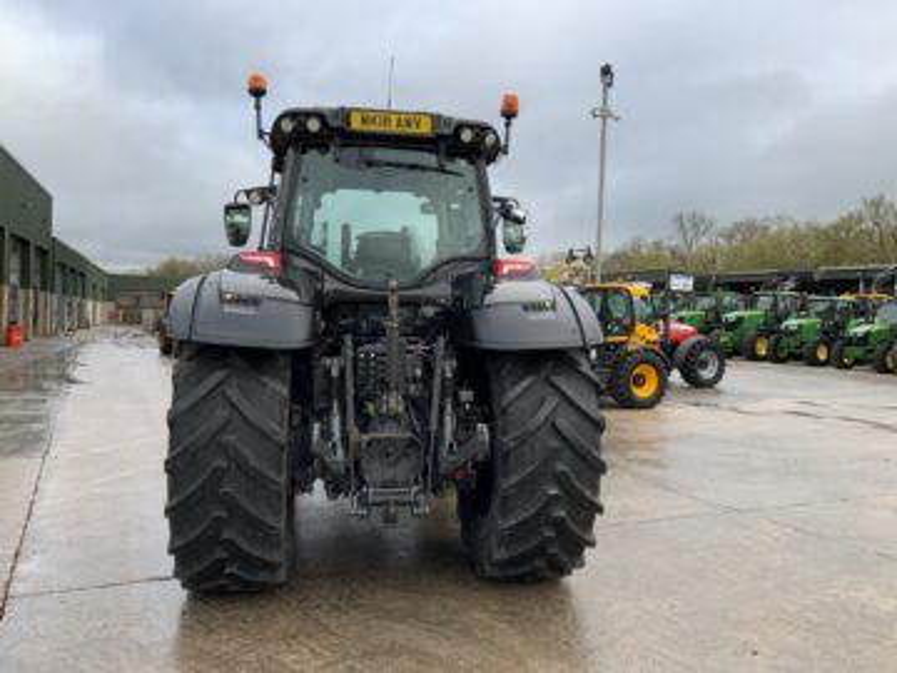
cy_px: 336
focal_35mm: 29
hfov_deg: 61.7
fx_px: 751
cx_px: 448
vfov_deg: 48.2
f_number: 1.8
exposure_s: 1/242
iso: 16
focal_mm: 3
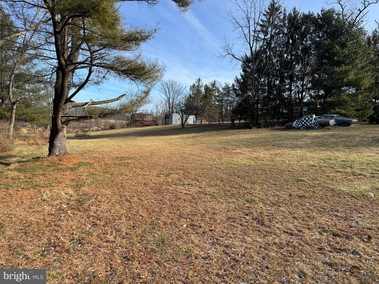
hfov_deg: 71.6
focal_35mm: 24
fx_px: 263
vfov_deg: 56.8
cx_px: 190
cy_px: 142
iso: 80
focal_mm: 6.76
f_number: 1.78
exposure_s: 1/2252
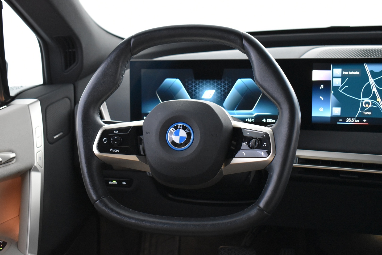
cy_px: 128
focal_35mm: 46
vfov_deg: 28.9
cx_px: 191
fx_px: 493
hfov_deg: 42.3
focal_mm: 31
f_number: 4.2
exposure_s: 1/20
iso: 3200
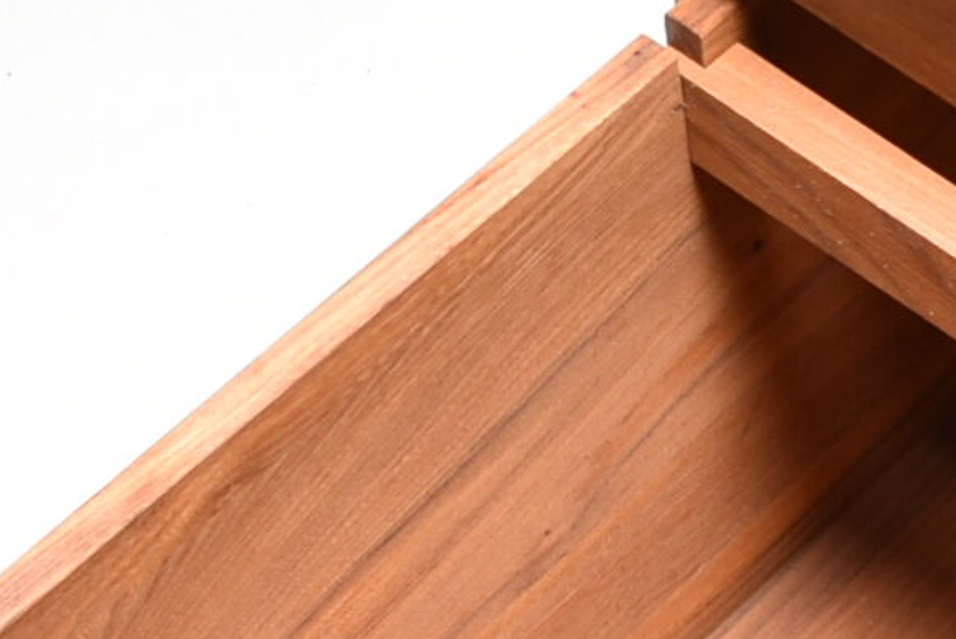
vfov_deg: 7.2
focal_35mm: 186
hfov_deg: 10.9
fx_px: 4943
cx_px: 1029
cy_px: 1100
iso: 100
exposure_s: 1/200
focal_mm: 24
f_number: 4.5
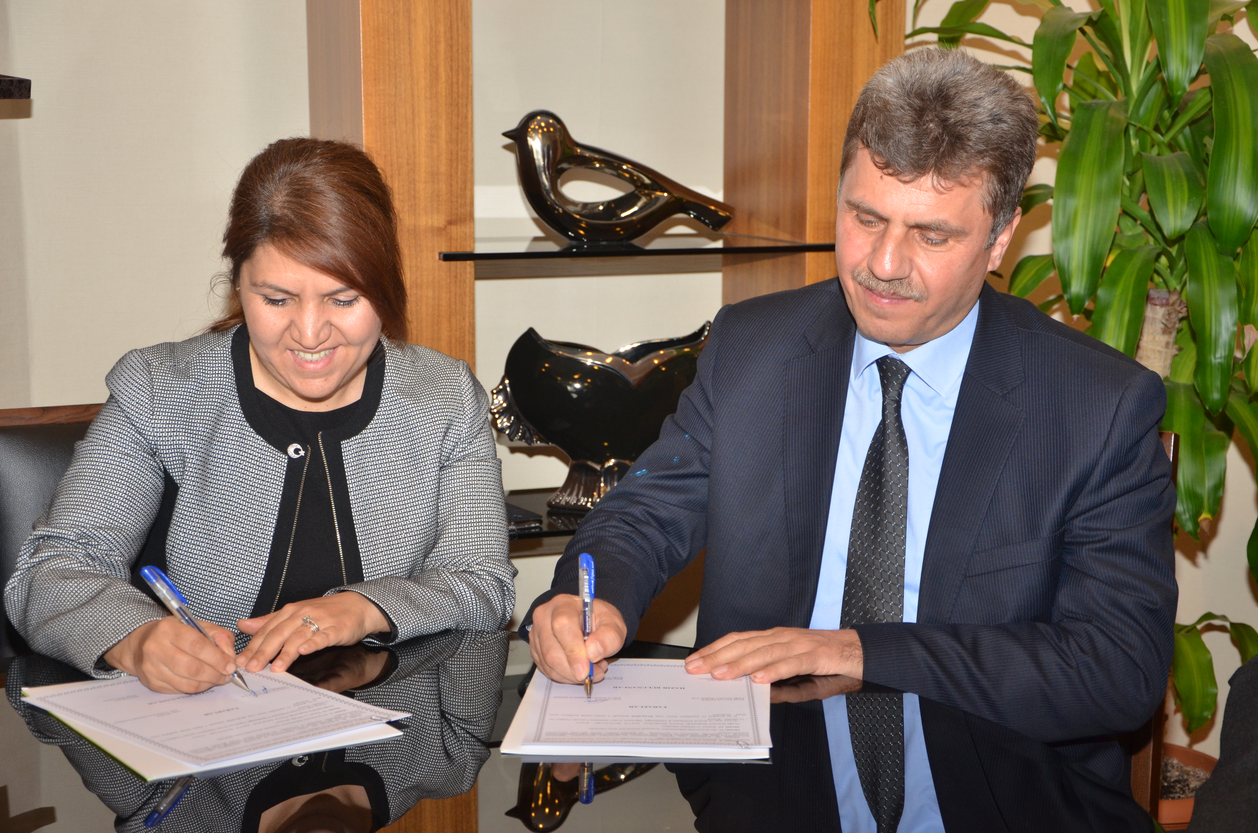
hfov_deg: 32.0
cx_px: 629
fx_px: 2197
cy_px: 416
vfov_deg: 21.5
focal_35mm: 63
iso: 800
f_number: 4.8
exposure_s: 1/60
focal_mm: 42
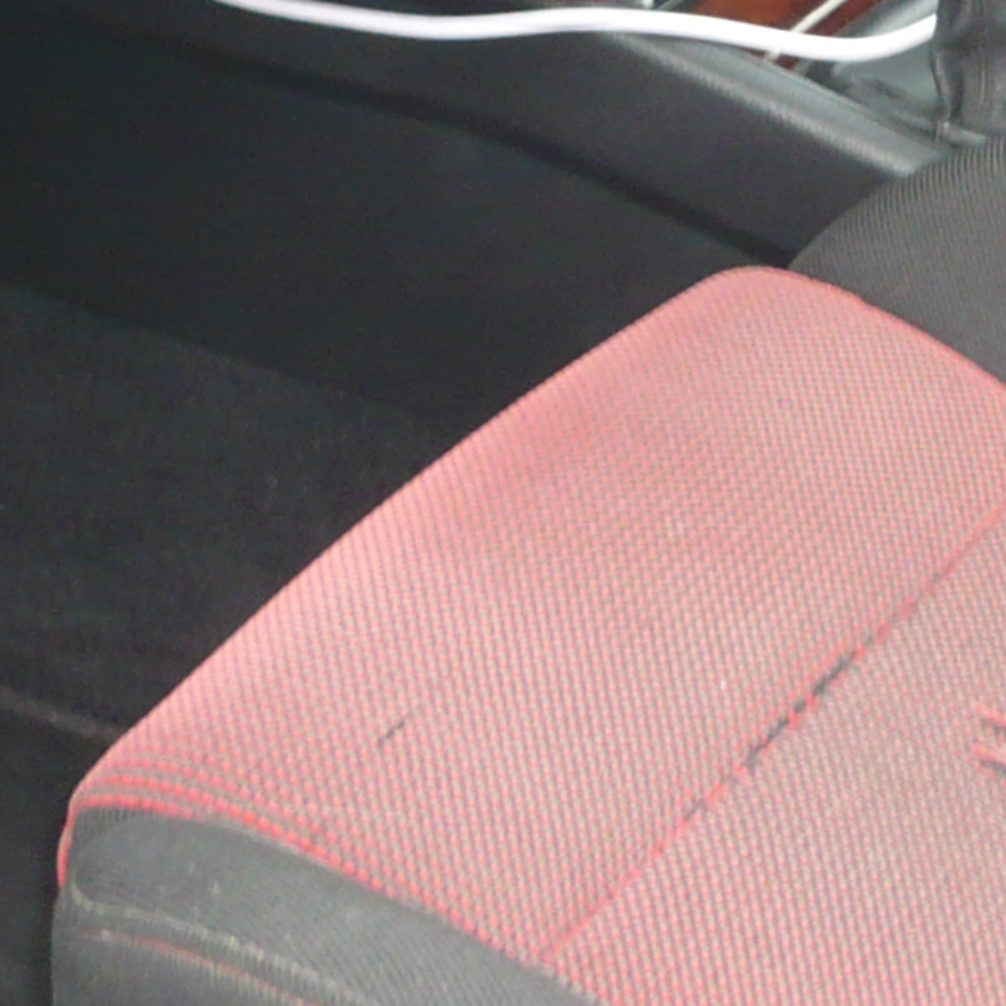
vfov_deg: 11.9
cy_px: -72
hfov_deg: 11.5
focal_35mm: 145
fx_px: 4768
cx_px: 1501
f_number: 2.8
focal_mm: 5.8
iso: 160
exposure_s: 1/30
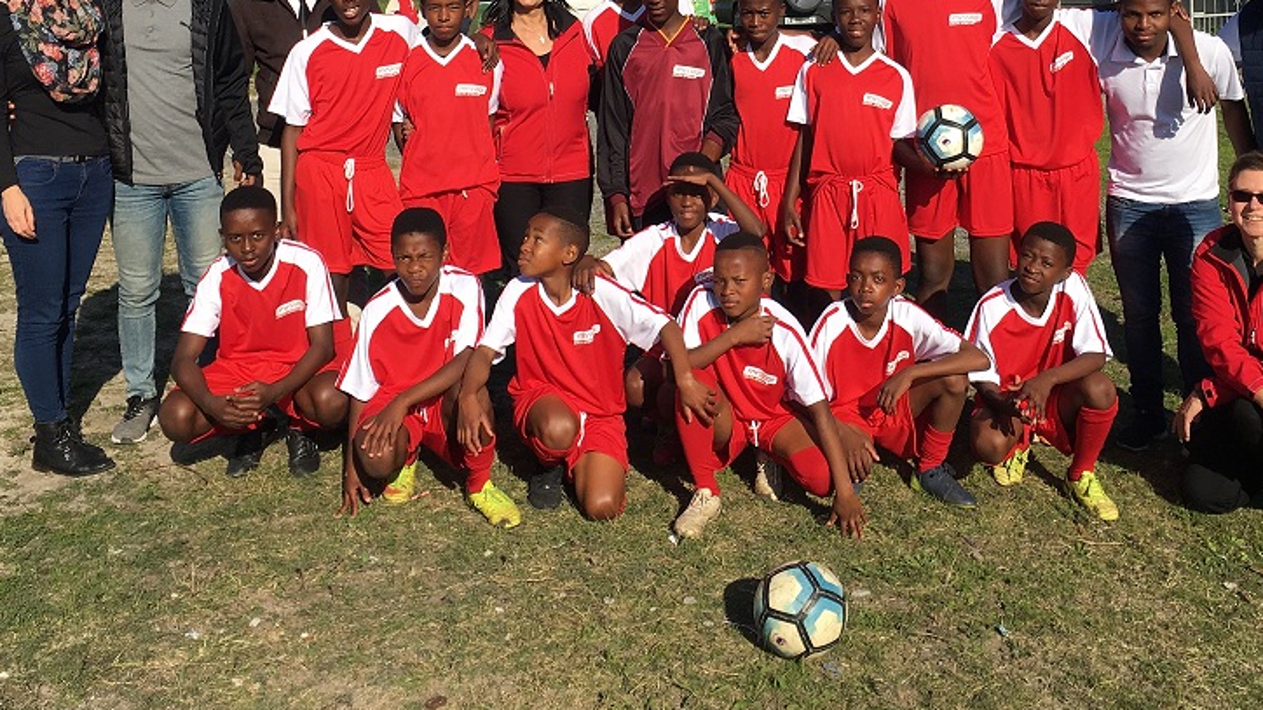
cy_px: 73
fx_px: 1473
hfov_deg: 46.3
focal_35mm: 44
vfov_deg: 26.2
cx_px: 717
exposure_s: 1/1570
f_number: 2.2
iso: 25
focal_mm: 4.15
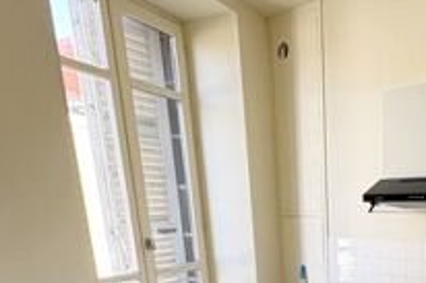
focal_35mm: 34
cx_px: 374
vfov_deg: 34.0
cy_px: 306
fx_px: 402
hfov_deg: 50.3
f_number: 2.2
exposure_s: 1/99
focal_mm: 2.22
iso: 80
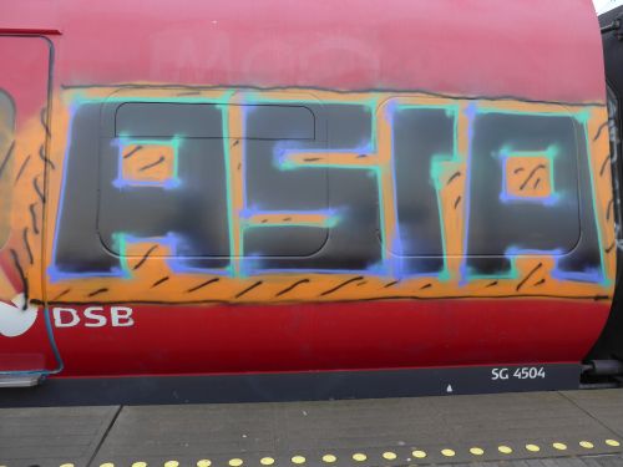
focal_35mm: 28
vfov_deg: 49.7
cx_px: 312
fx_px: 504
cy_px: 234
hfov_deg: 63.4
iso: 125
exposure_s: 1/60
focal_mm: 6
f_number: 4
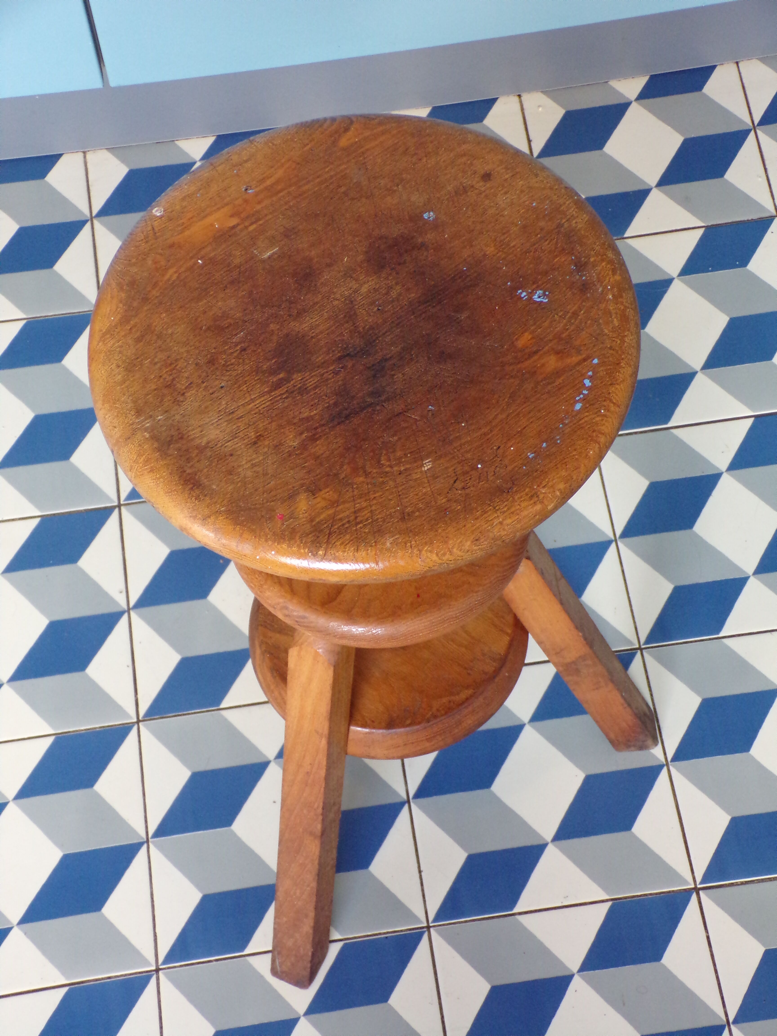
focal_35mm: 65
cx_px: 388
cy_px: 518
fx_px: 1945
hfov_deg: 22.6
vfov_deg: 29.8
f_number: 3.8
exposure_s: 1/25
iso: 400
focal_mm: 11.6
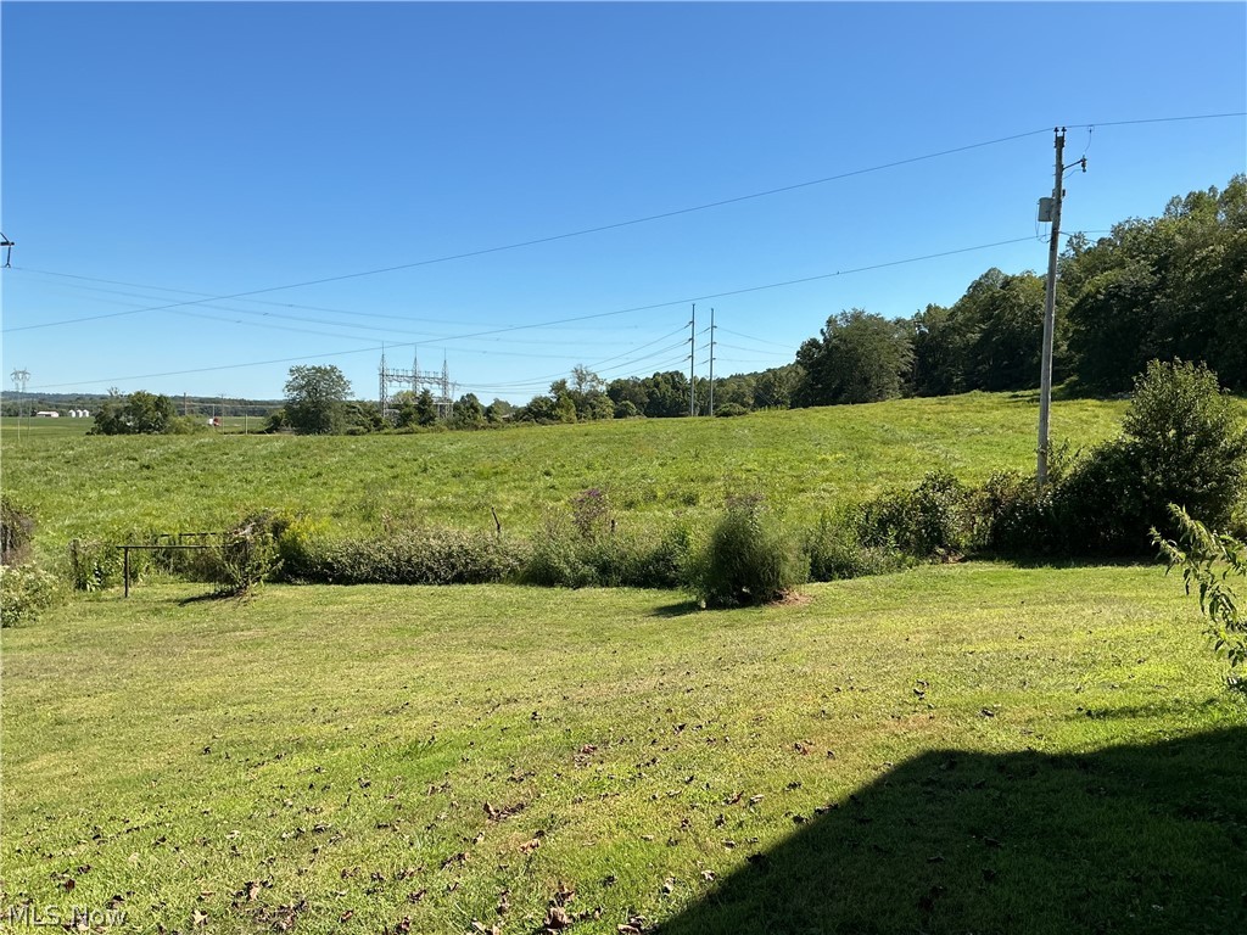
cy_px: 468
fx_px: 1045
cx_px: 624
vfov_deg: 48.2
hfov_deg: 61.7
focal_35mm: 29
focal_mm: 3
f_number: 1.8
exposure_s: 1/1730
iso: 25
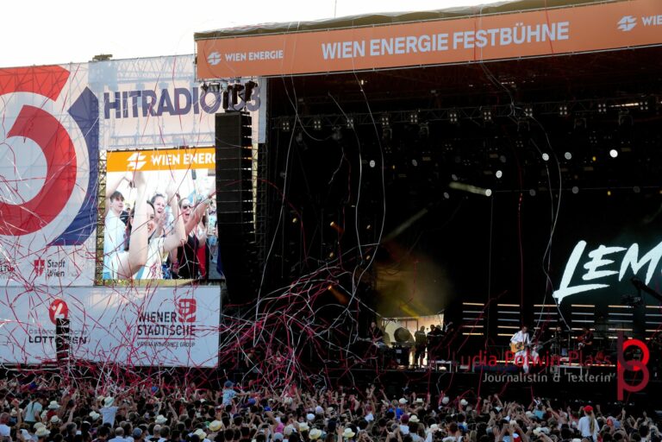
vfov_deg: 11.4
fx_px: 2206
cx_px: 331
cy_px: 221
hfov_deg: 17.1
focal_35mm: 120
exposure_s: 1/125
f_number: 5
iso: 160
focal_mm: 80
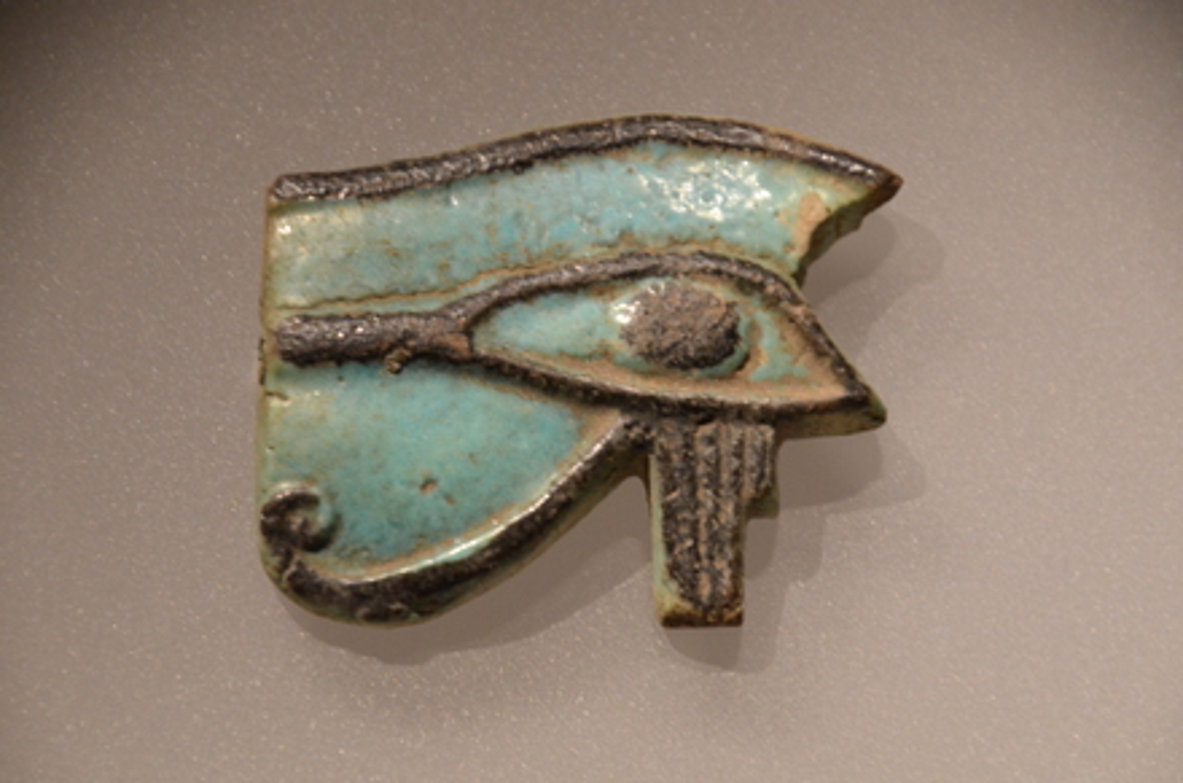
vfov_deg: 3.8
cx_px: 592
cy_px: 392
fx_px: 11800
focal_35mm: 360
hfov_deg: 5.7
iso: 2500
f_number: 6.3
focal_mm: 240
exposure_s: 1/30
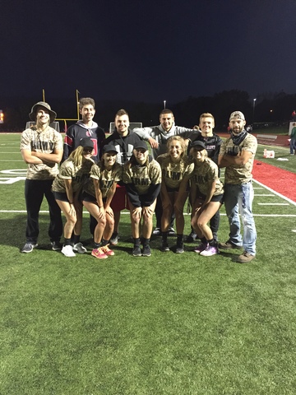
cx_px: 148
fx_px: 331
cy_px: 198
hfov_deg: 48.2
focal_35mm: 29
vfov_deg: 61.7
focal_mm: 4.15
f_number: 2.2
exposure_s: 1/30
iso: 200
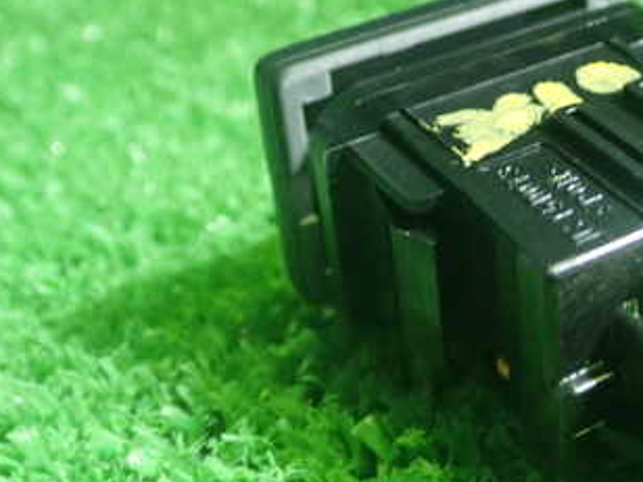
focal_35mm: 74
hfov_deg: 25.3
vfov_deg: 19.9
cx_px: 618
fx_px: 1375
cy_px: 261
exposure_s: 1/25
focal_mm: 6.83
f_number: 2.7
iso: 800
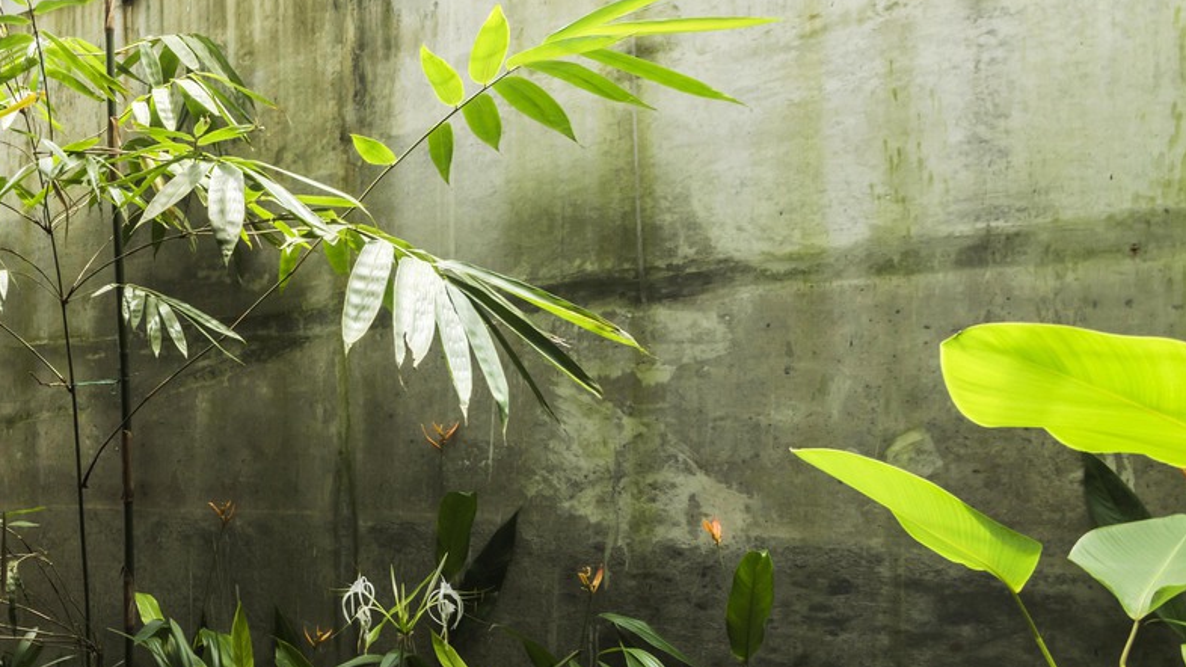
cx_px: 57
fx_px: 943
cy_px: 430
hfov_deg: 53.6
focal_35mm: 30
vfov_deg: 38.6
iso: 160
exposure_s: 1/125
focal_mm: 10
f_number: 8
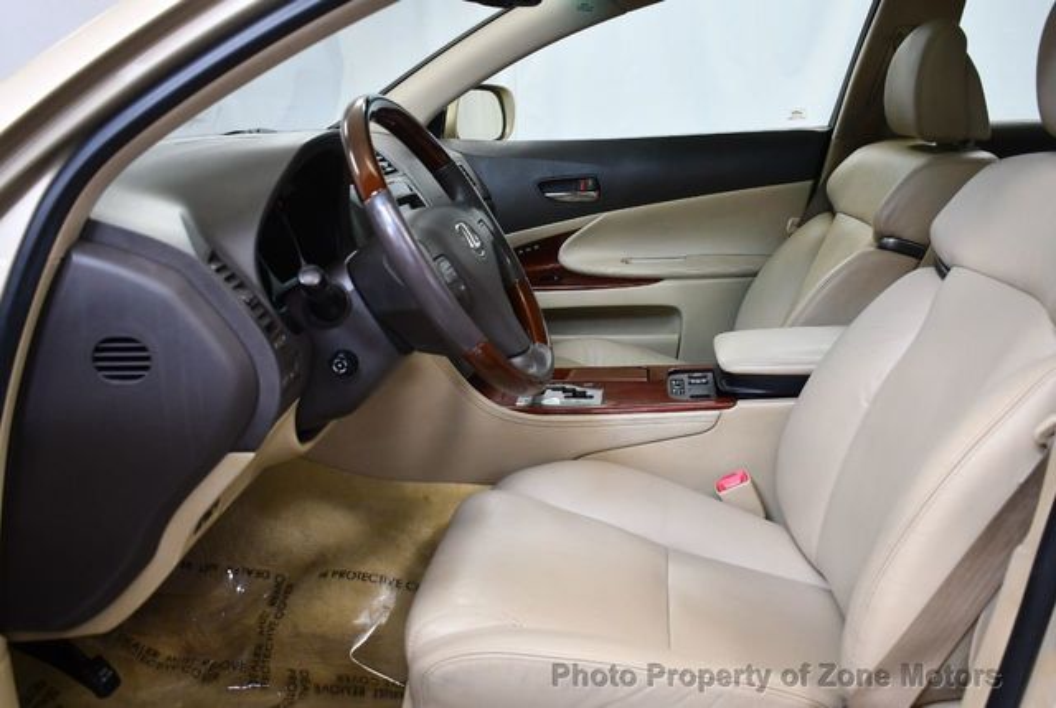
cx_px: 528
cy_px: 354
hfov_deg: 53.1
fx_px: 1058
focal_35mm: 36
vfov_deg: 37.0
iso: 1100
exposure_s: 1/125
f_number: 3.5
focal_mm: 18
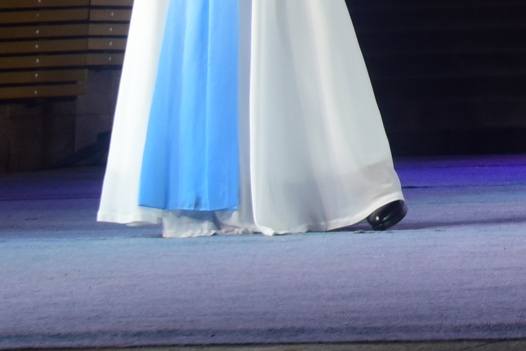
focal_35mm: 205
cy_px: -594
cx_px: 1024
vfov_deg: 6.3
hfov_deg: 9.4
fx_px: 2996
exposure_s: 1/30
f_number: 9
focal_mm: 32
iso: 450
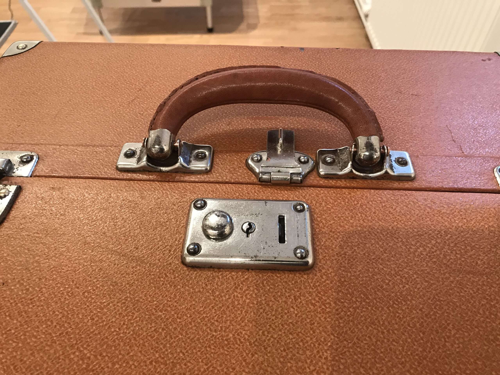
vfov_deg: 49.7
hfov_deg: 63.4
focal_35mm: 28
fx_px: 404
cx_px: 250
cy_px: 188
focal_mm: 3.99
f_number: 1.8
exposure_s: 1/17
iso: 64
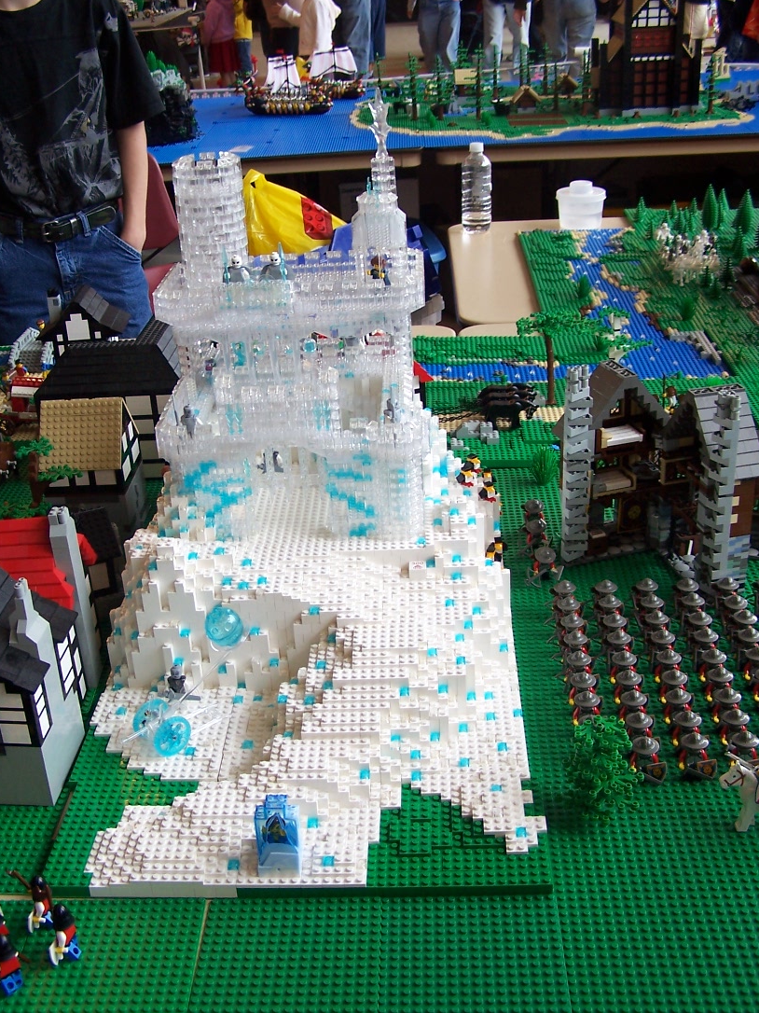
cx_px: 347
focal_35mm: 42
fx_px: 1228
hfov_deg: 34.3
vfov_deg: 44.8
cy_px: 493
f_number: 2.8
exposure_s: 1/45
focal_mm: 6.3
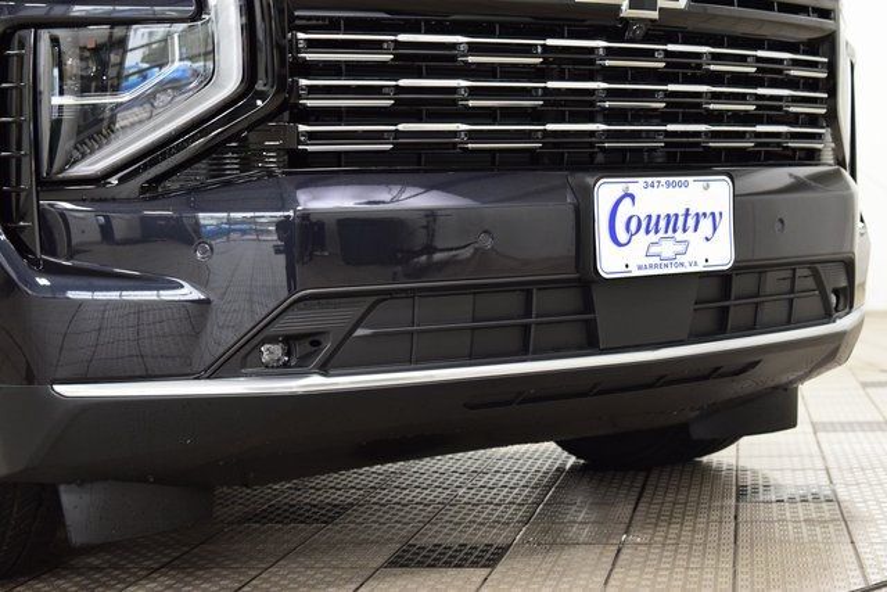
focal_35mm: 60
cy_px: 296
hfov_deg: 33.4
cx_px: 444
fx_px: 1479
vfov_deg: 22.6
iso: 1600
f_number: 4
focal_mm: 40
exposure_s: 1/60
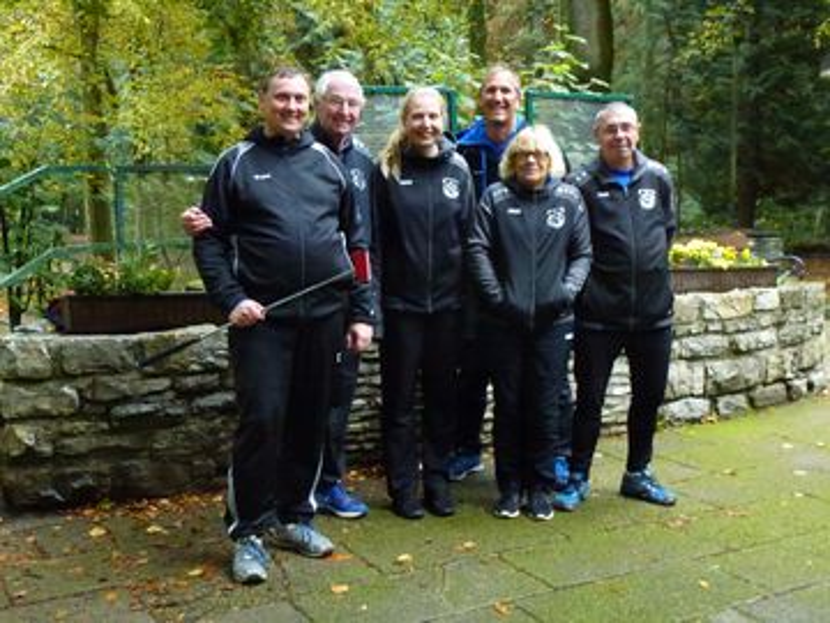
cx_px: 415
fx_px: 1103
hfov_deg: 41.2
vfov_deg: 31.5
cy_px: 312
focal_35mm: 46
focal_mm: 8
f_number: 4
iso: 1000
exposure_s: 1/8
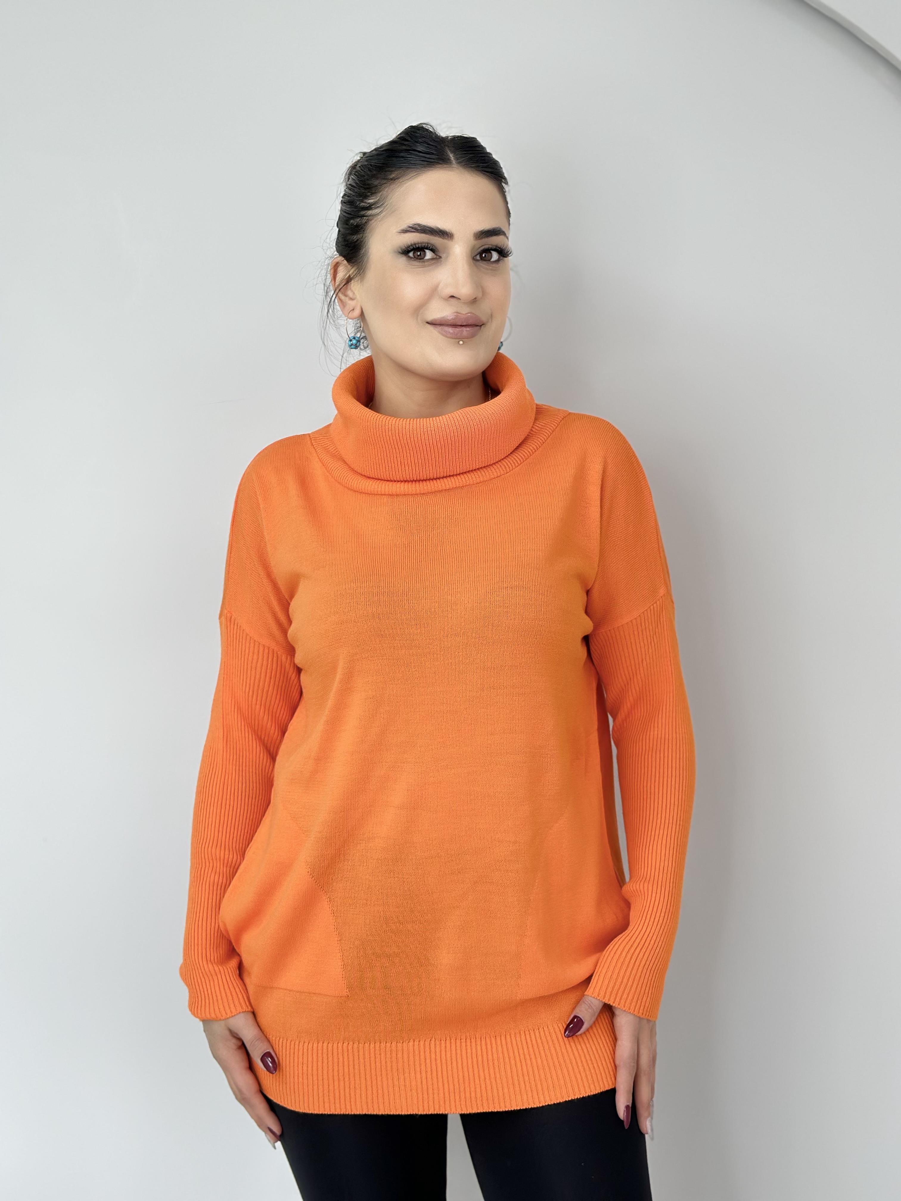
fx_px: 1666
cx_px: 450
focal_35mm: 48
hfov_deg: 30.3
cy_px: 600
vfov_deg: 39.7
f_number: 1.78
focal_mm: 6.86
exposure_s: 1/100
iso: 100
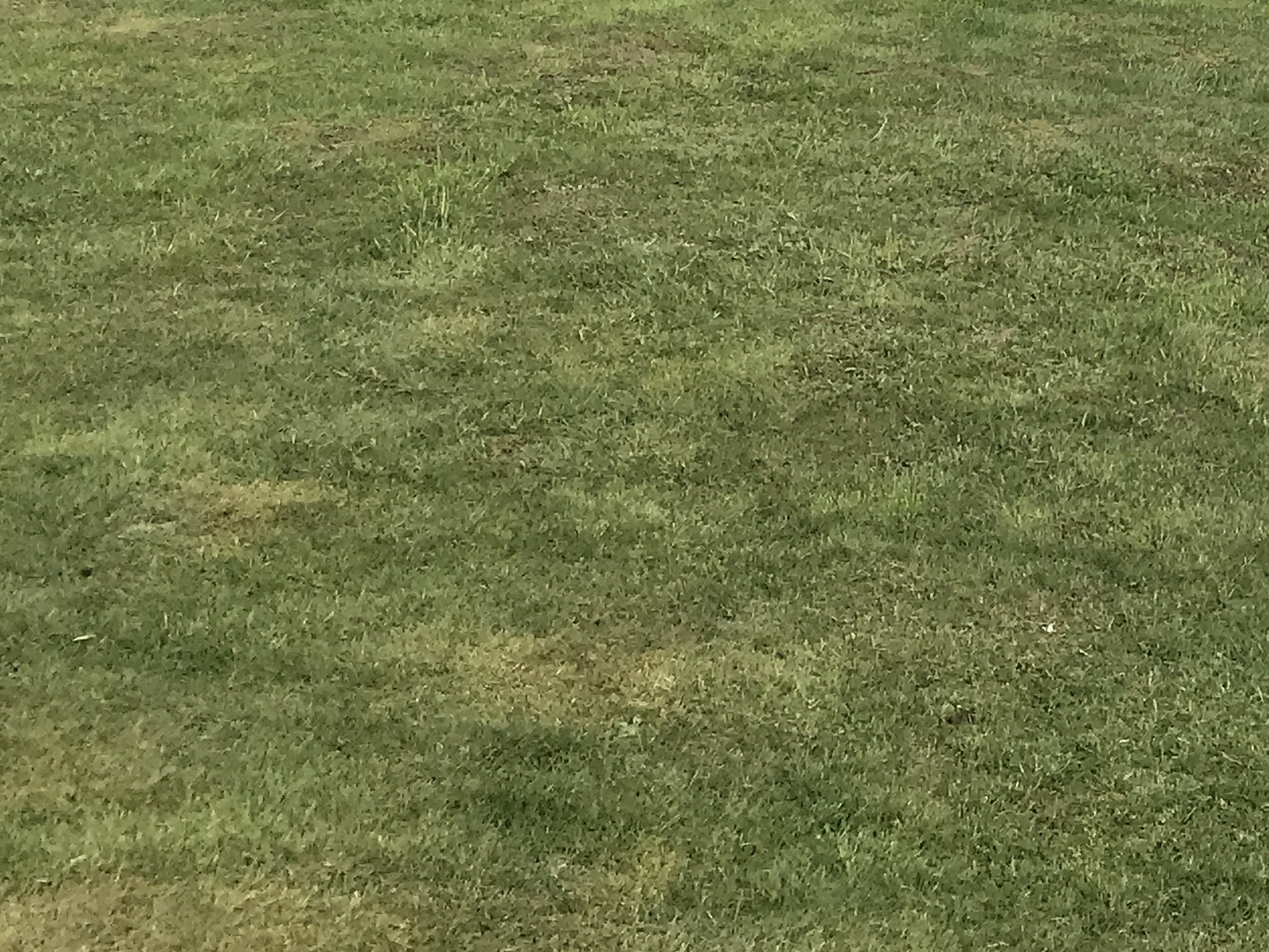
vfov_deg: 15.1
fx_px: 3300
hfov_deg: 19.2
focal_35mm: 90
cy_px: -496
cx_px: 1868
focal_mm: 3.99
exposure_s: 1/2083
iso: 20
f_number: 1.8
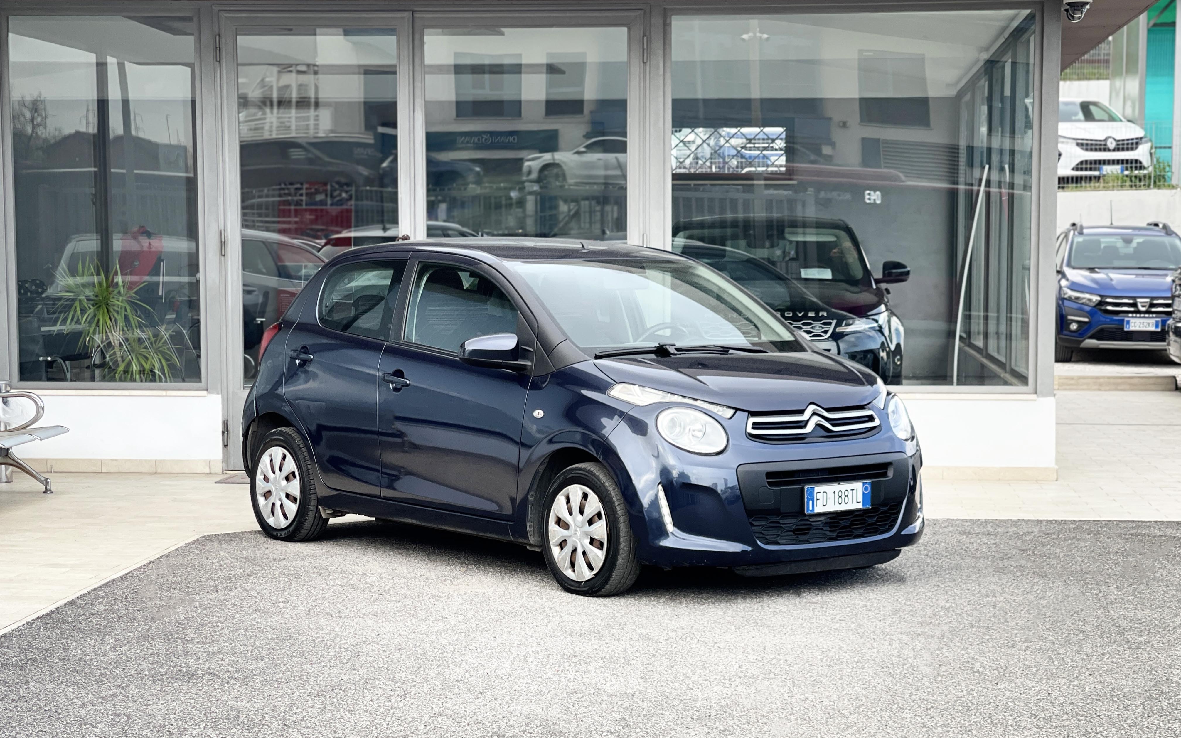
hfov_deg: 30.2
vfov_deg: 19.1
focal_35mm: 68
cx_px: 591
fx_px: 2189
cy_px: 438
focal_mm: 7.5
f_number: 2.2
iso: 32
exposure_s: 1/121
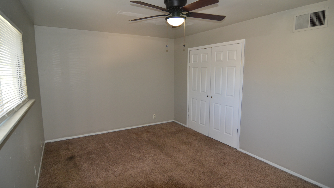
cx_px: 168
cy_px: 92
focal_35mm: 19
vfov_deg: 58.4
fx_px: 168
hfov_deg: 89.6
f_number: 4
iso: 800
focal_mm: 12
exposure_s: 1/60
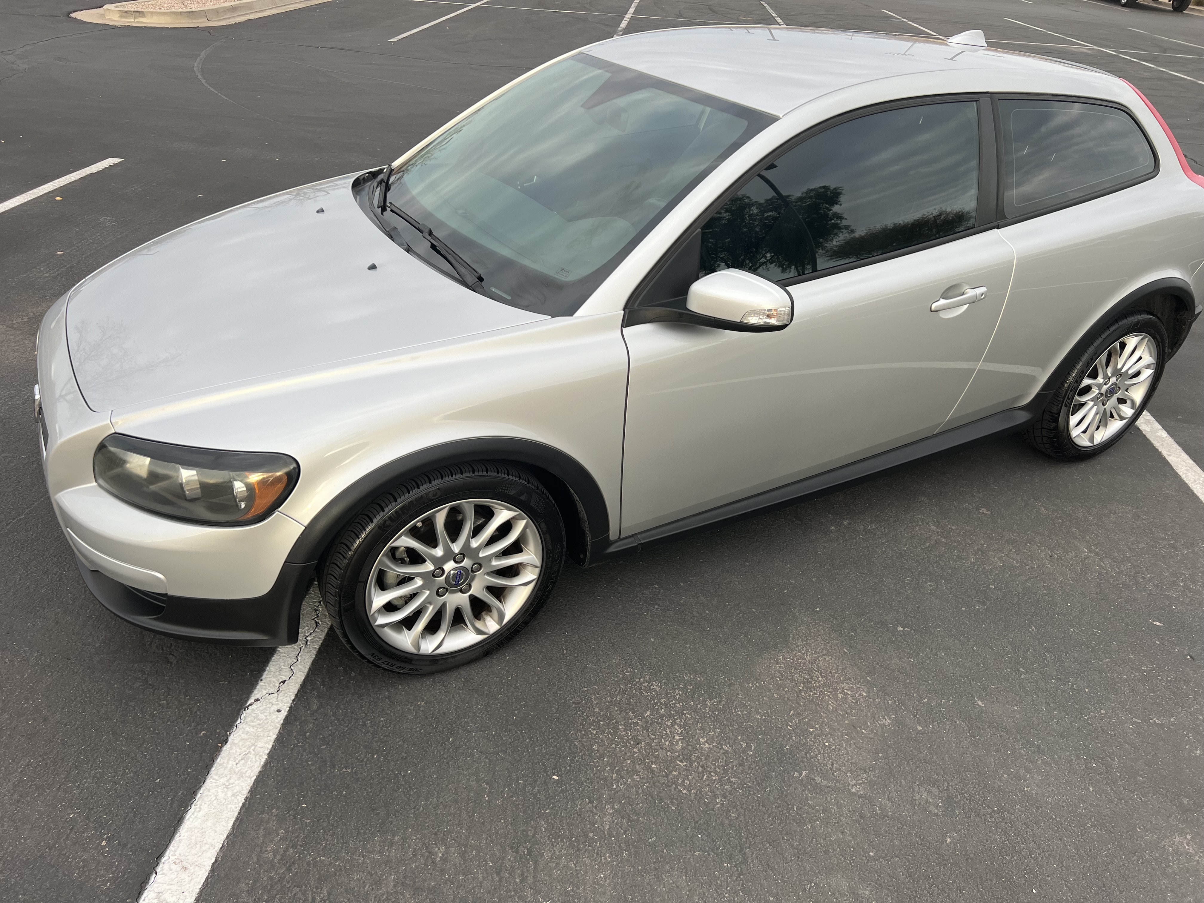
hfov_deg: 67.3
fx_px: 904
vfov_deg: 53.1
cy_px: 452
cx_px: 602
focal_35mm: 26
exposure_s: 1/346
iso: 50
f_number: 1.5
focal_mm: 5.7
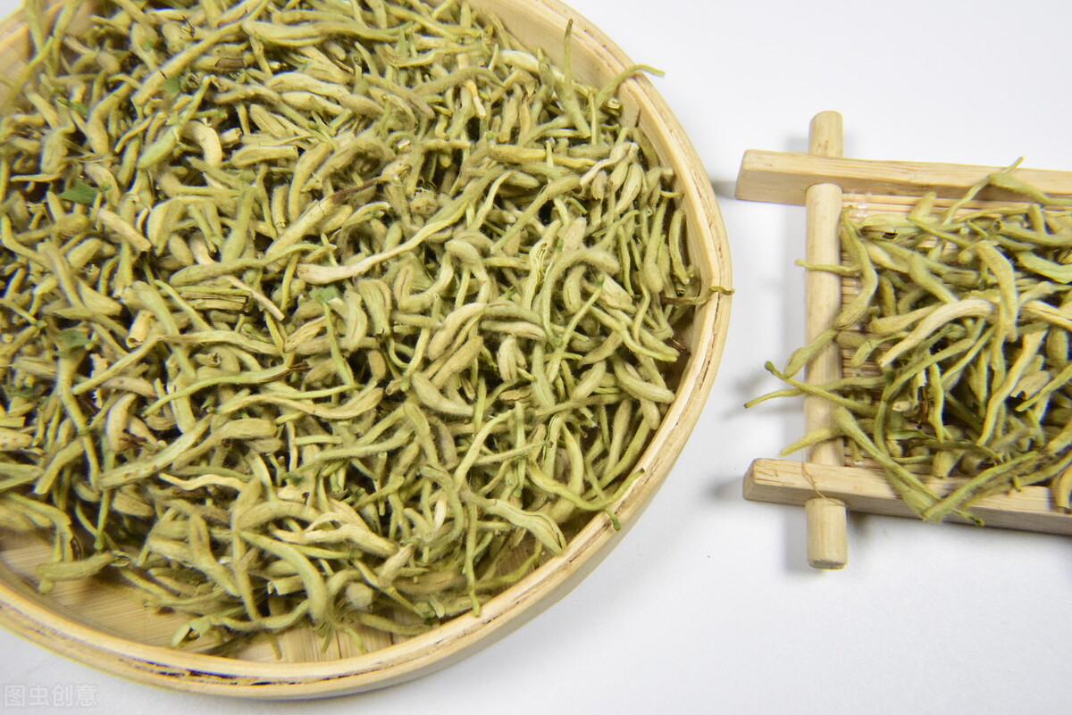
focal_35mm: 29
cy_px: 358
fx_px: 864
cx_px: 536
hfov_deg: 63.6
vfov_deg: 45.0
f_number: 22
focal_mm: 29
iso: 12800
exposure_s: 1/320
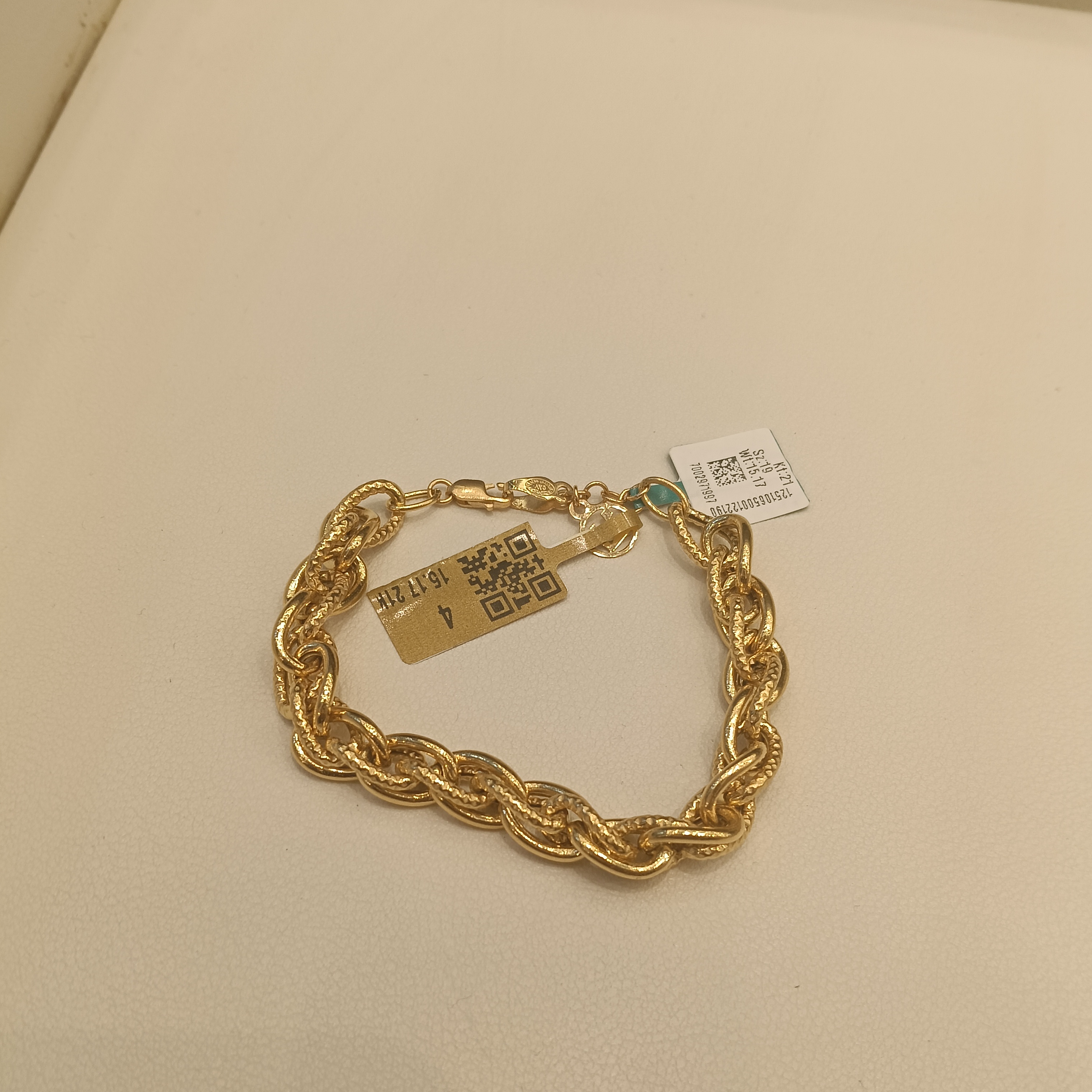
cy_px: 673
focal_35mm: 32
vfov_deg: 50.7
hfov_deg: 51.1
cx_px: 545
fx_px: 1142
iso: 80
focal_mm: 3.98
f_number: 1.8
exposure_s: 1/100
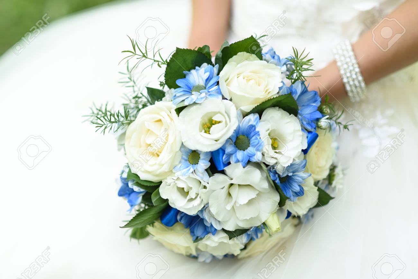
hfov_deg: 23.9
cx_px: 209
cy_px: 140
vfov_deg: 16.1
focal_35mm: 85
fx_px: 987
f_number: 2.2
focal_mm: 85
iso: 400
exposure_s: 1/640
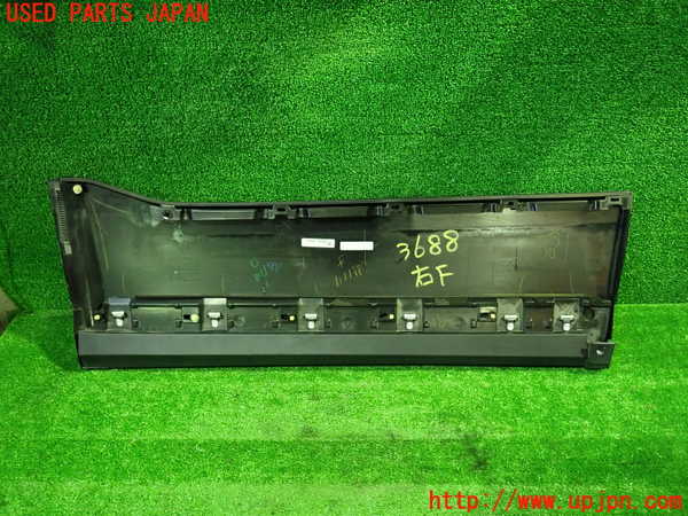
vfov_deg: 54.9
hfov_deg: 69.4
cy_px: 258
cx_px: 344
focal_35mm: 25
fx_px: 497
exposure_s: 1/30
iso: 800
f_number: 2
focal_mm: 4.5
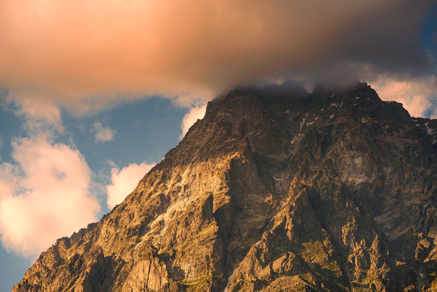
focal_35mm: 159
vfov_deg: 8.6
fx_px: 1930
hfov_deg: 12.9
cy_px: 146
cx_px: 218
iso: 100
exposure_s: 1/640
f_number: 7.1
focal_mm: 159
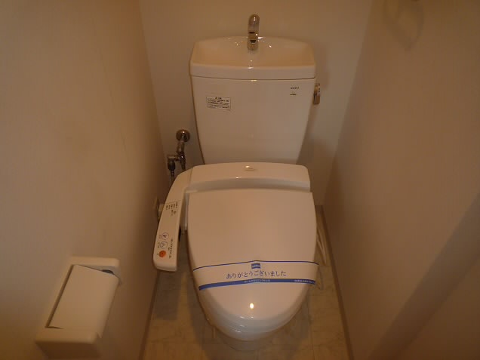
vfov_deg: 54.9
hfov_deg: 69.4
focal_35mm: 25
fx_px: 347
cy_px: 180
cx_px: 240
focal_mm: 4.4
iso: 100
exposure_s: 1/30
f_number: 2.8
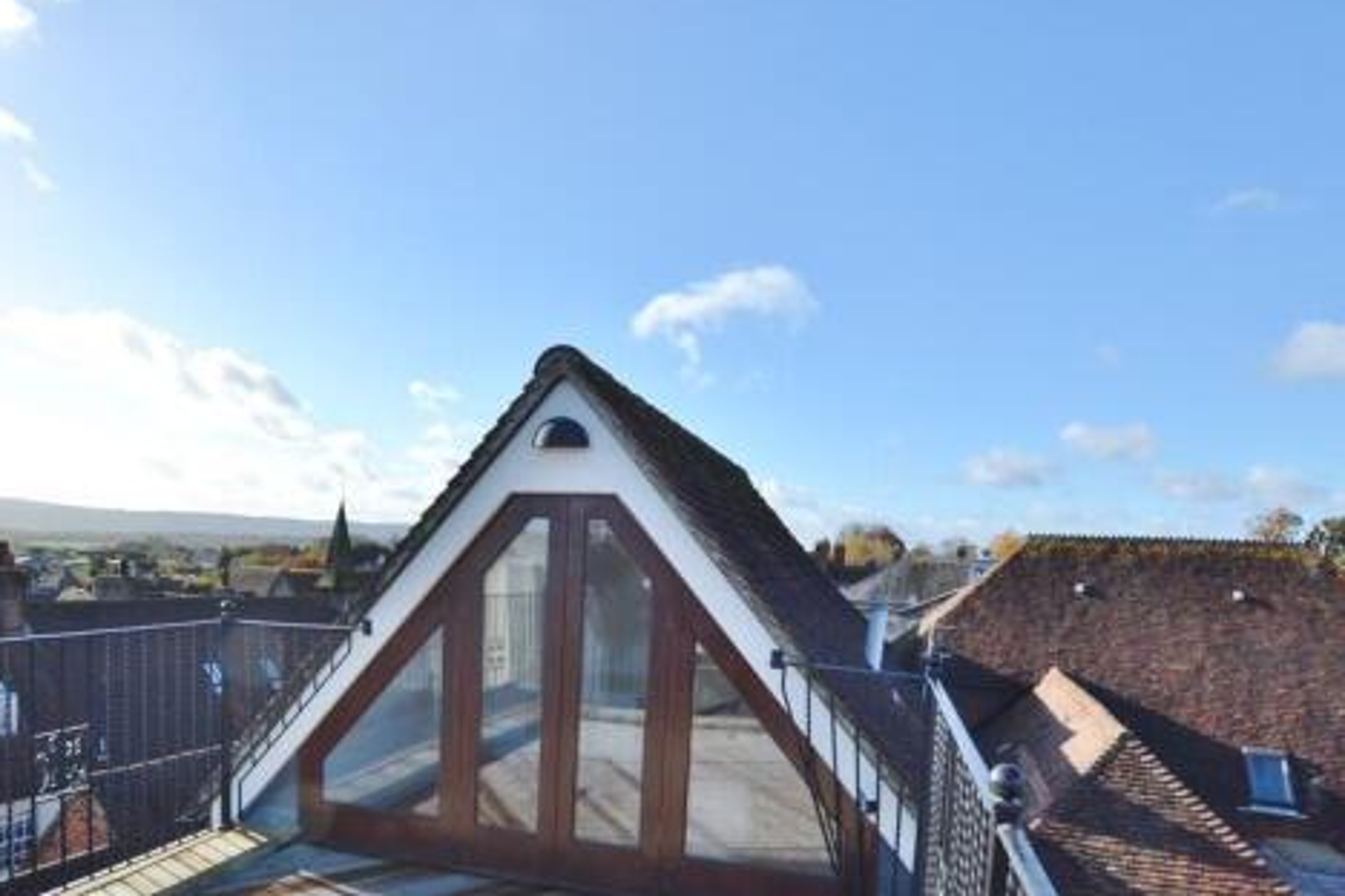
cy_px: 607
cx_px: 588
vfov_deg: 58.0
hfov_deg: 80.8
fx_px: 785
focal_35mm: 21
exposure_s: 1/200
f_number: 7.1
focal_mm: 10
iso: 100
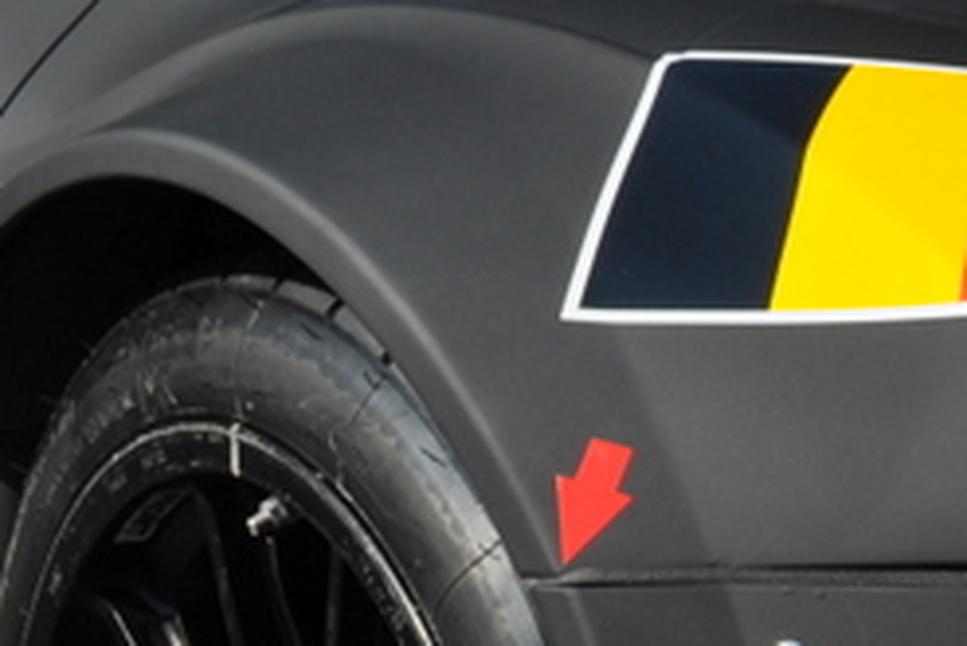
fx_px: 3779
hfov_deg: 13.7
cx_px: 1460
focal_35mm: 141
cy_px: 971
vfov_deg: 9.5
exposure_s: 1/250
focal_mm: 29
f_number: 16
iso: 320
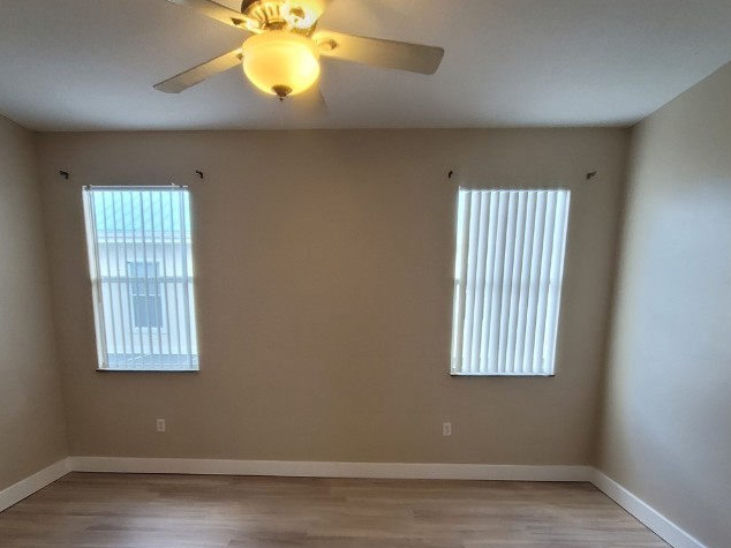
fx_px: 443
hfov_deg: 79.0
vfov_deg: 60.2
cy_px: 406
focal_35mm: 21
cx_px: 349
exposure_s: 1/60
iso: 160
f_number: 2.2
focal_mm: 2.2
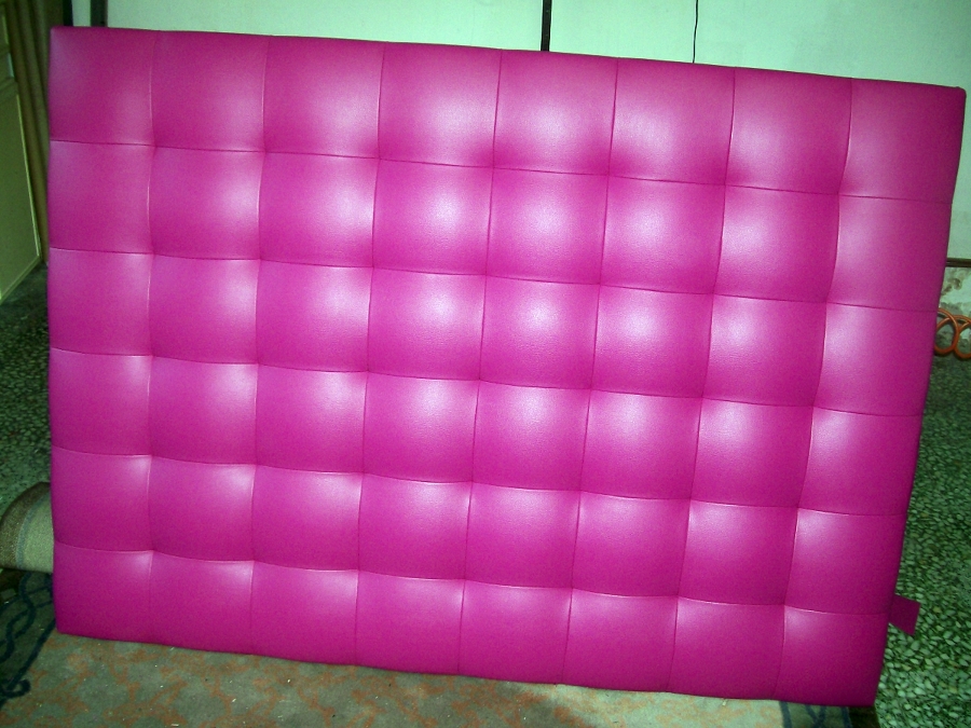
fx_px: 1010
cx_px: 486
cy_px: 364
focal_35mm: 36
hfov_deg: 51.4
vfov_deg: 39.7
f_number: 2.7
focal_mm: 6
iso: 80
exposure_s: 1/64
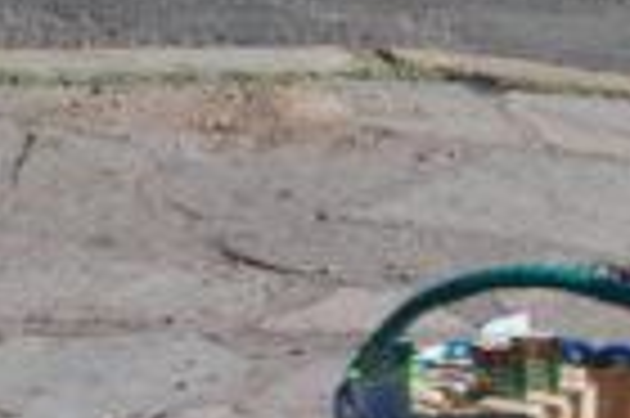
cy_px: 108
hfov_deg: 13.5
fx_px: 2587
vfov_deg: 9.2
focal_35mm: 148
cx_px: 778
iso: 200
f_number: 10
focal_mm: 18
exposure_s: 1/400
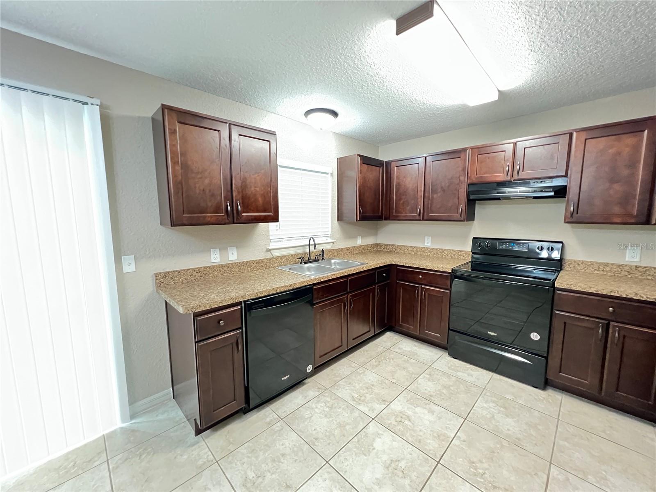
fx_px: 246
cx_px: 328
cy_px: 246
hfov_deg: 106.2
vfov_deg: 89.9
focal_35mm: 13
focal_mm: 1.57
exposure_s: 1/30
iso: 1000
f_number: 1.8
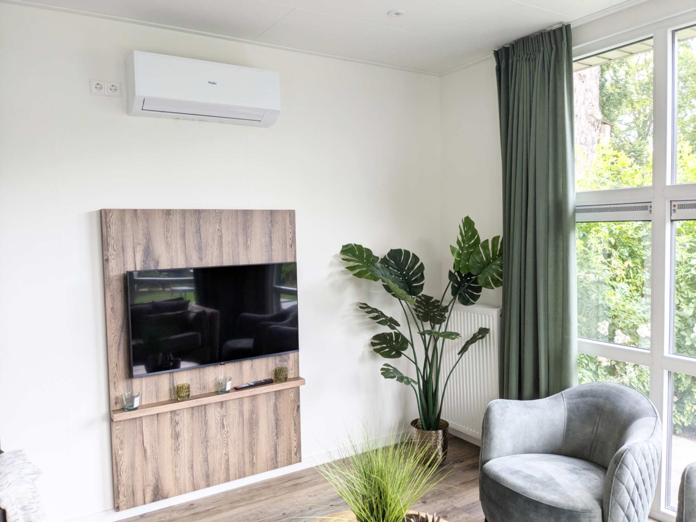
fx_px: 543
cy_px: 261
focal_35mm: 27
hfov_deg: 65.3
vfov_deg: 51.4
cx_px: 348
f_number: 1.73
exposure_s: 1/99.9
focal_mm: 4.38
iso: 43
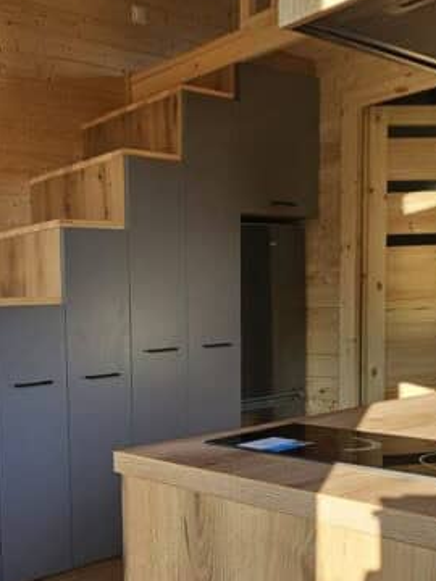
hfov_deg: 34.1
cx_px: -31
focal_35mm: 37
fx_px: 621
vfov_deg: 49.3
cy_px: 387
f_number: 2.2
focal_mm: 2.2
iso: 50
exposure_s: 1/314
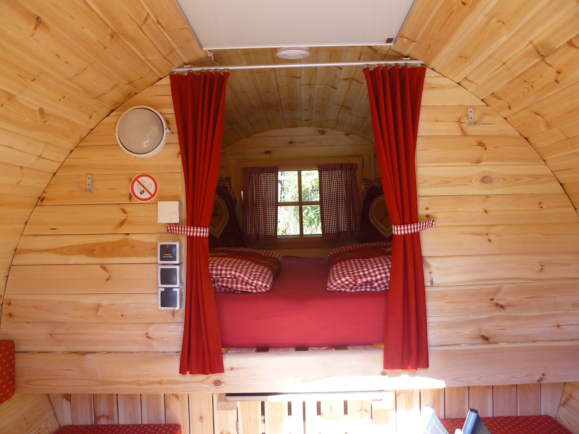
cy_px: 217
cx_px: 290
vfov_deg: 39.7
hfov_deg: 51.4
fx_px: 602
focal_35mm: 36
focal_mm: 6
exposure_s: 1/60
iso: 100
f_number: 2.8
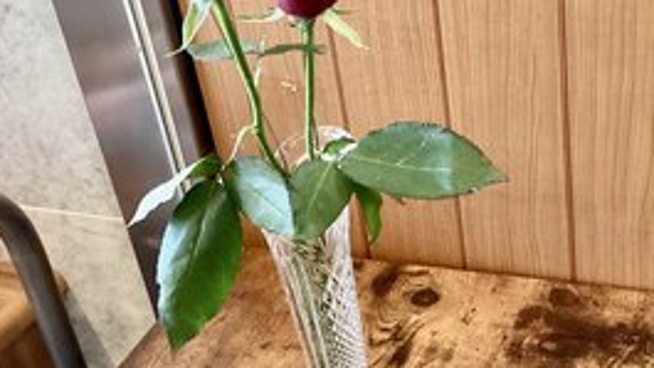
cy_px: 170
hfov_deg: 40.6
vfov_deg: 23.5
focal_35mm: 51
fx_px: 884
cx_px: 301
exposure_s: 1/60
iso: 250
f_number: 2.4
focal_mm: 3.3
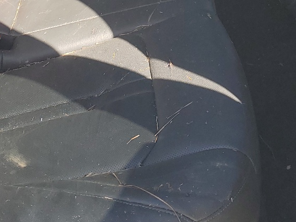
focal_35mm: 74
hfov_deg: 26.3
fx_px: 633
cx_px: 124
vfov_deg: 18.6
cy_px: -63
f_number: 1.5
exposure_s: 1/400
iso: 50
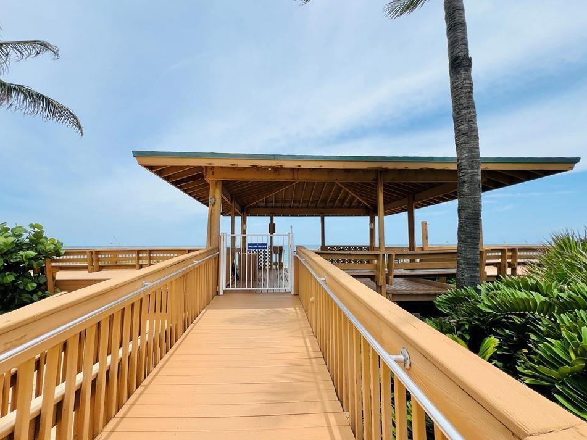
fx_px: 237
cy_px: 221
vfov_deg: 85.7
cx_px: 280
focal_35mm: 14
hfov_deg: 102.0
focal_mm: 1.57
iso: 32
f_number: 1.8
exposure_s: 1/1946
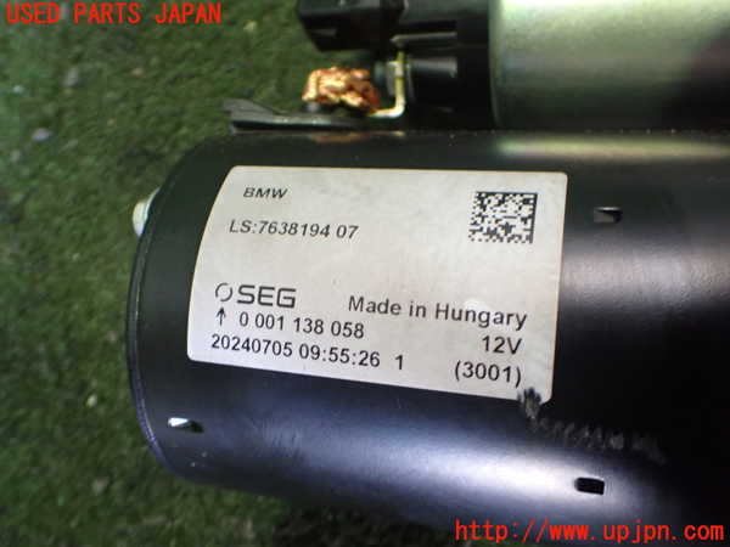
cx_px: 365
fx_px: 633
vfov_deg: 46.8
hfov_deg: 60.0
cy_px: 274
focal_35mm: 30
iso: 800
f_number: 2.3
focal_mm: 5.4
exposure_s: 1/50
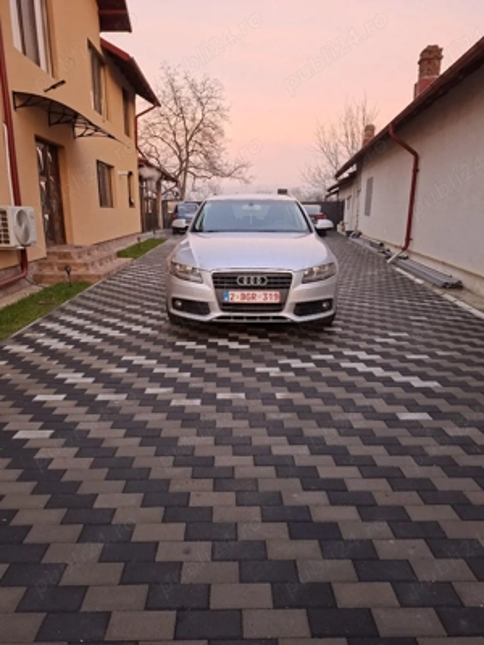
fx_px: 429
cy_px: 322
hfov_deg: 58.9
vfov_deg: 73.9
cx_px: 242
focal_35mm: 23
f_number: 1.8
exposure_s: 1/100
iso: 200
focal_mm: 5.54
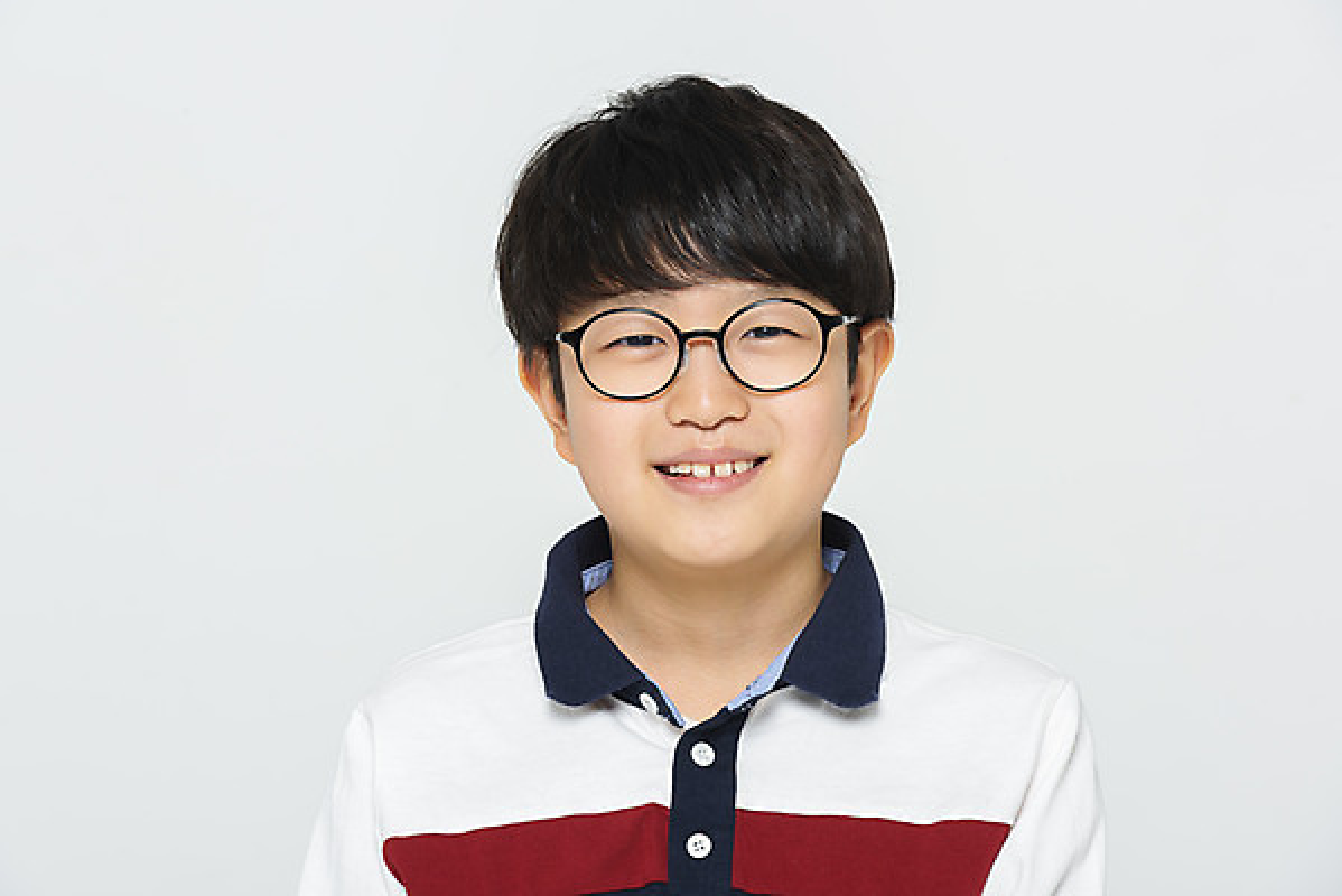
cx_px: 671
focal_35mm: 200
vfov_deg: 6.9
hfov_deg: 10.3
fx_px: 7459
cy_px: 448
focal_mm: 200
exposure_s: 1/125
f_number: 14
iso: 100
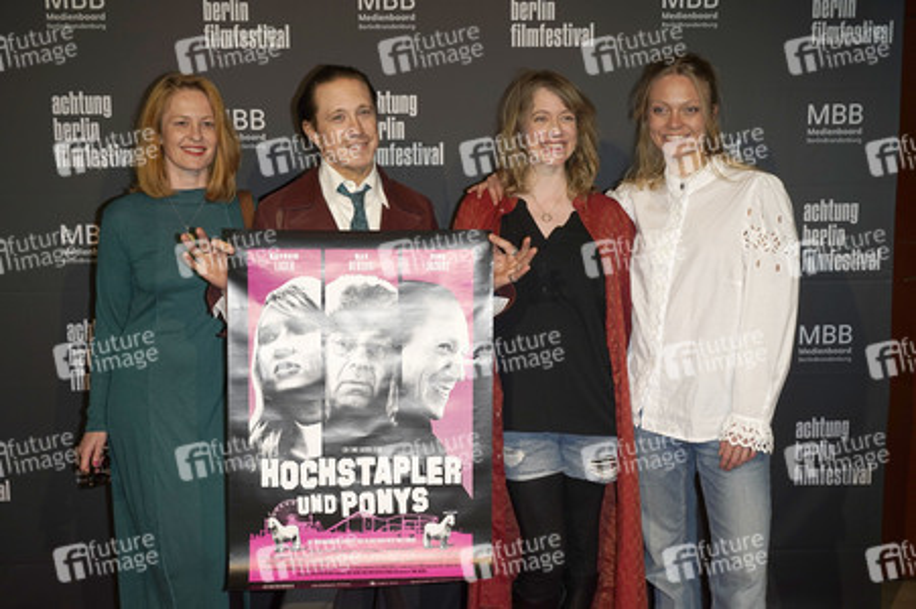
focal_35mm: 42
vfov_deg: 31.8
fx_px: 1068
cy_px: 304
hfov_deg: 46.4
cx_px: 458
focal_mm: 42
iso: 320
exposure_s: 1/200
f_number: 5.6
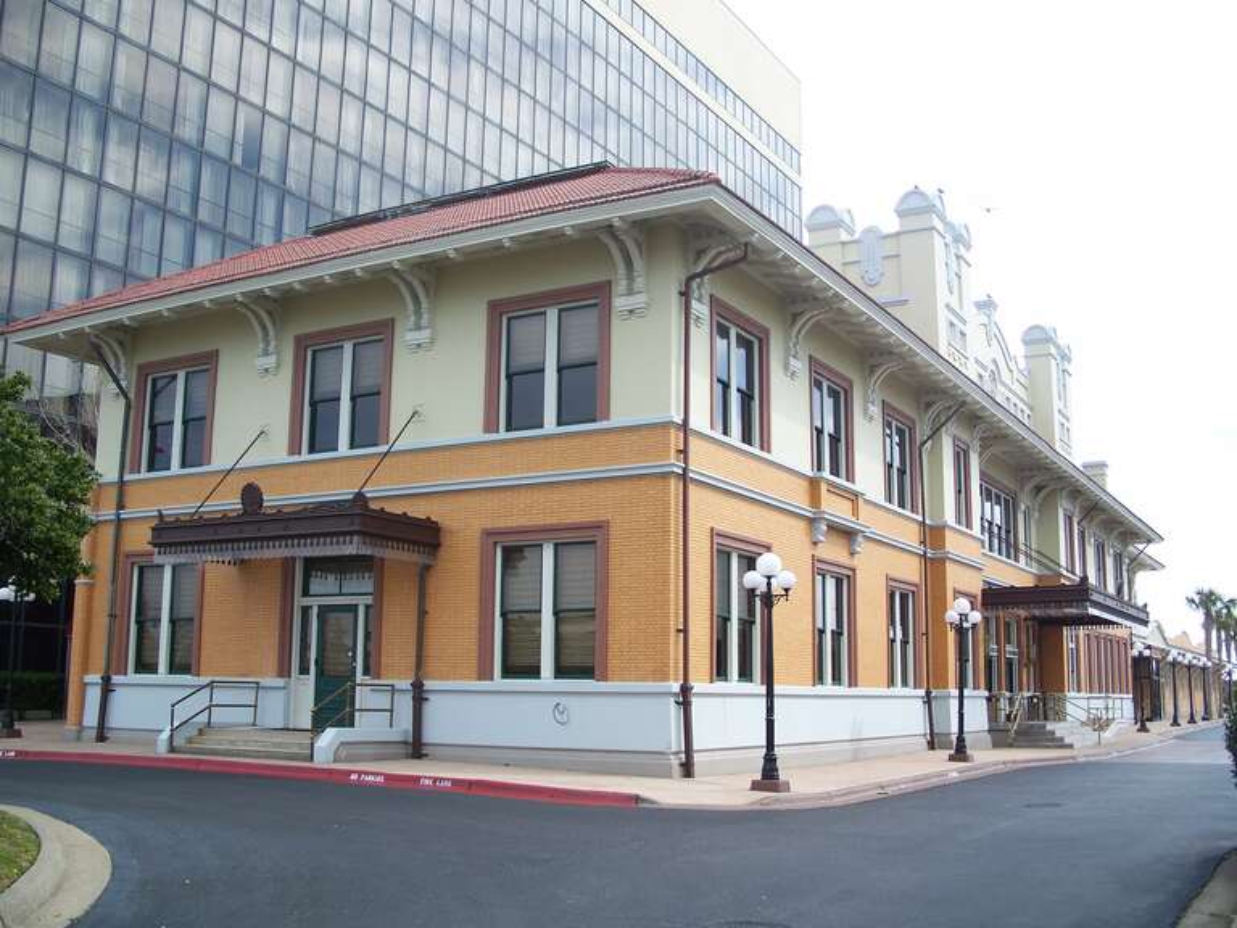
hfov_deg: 50.1
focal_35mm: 37
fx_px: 1322
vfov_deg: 38.7
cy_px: 464
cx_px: 618
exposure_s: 1/400
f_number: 2.8
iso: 64
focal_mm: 7.8
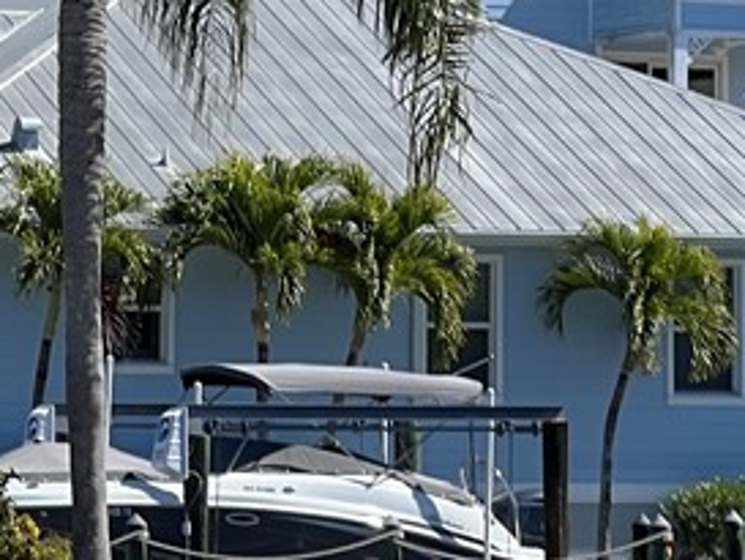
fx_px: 6223
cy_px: -101
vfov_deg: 5.1
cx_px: 11
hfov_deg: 6.8
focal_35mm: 289
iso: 32
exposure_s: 1/752
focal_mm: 9
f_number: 2.8
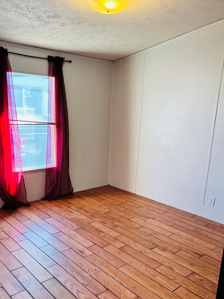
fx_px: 267
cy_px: 174
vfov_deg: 58.0
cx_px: 103
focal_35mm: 31
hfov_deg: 45.4
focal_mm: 5.7
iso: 64
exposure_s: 1/124
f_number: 1.5
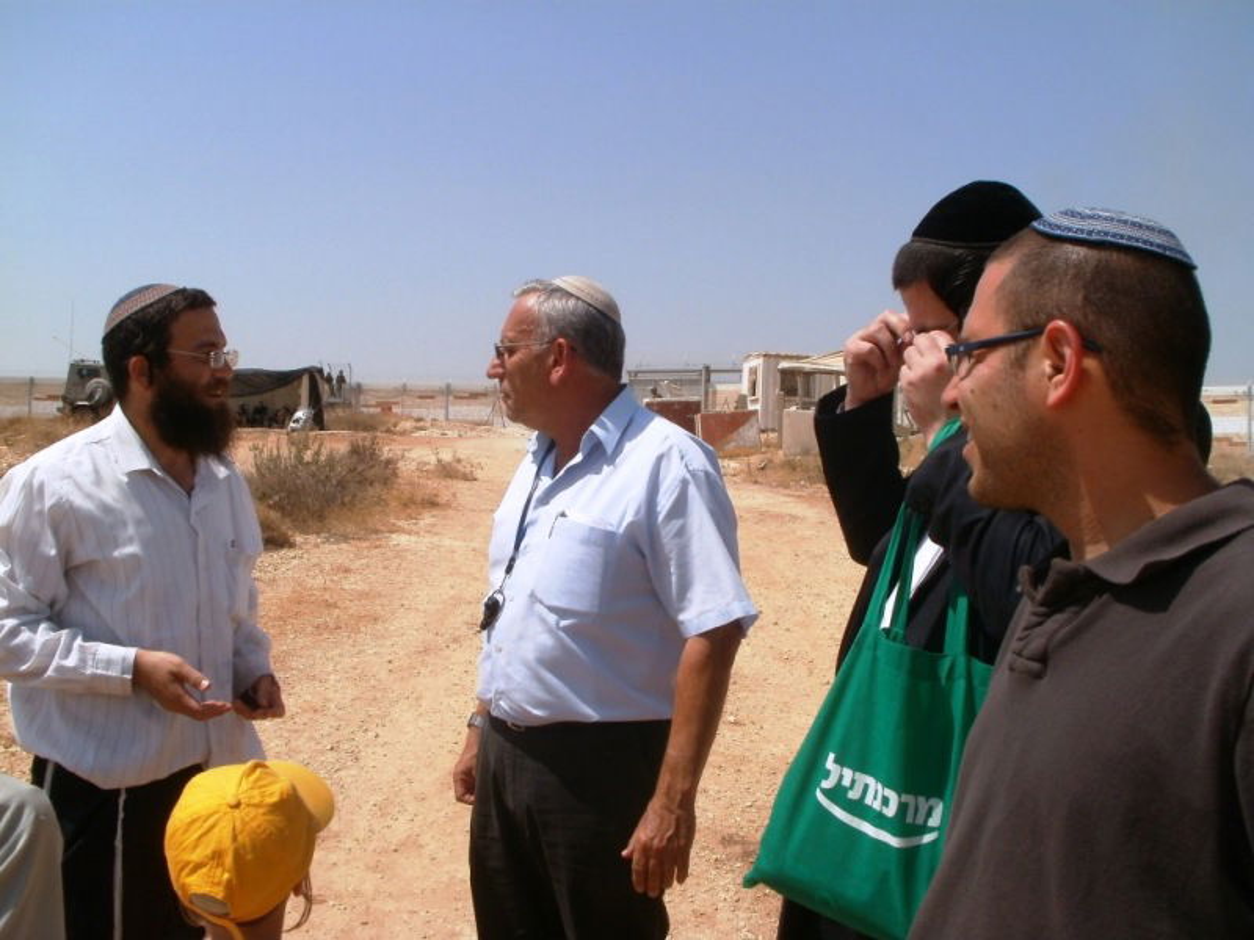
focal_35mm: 36
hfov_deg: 51.4
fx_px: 1304
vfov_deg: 39.7
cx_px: 627
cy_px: 470
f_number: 5.6
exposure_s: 1/1000
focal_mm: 6.3
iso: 100
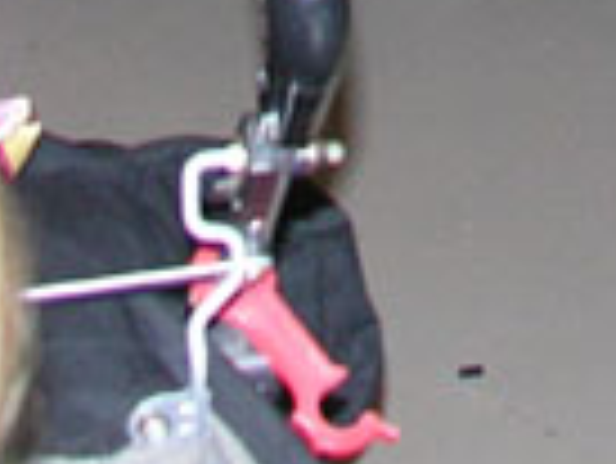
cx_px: 652
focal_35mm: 261
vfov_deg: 5.2
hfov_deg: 7.5
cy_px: -1185
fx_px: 4649
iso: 126
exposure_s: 1/60.1
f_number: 2.8
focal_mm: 8.9
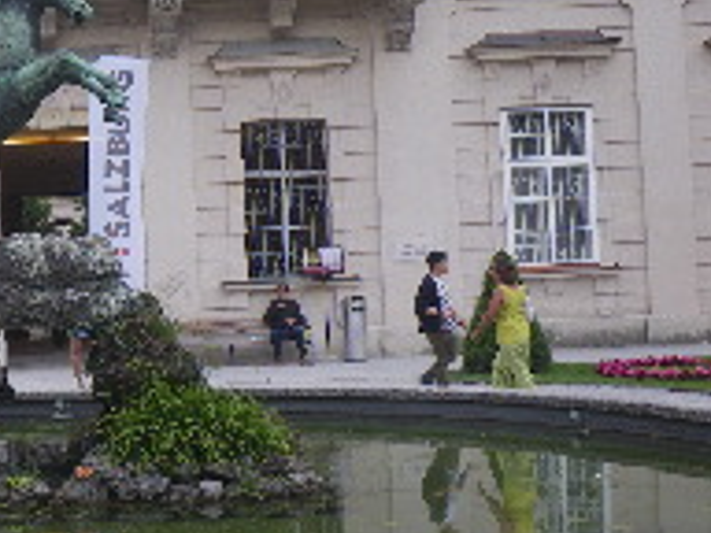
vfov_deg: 21.6
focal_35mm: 68
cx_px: 7
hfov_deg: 27.0
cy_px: 226
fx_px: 1397
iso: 50
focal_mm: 6.1
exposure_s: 1/100
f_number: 3.8
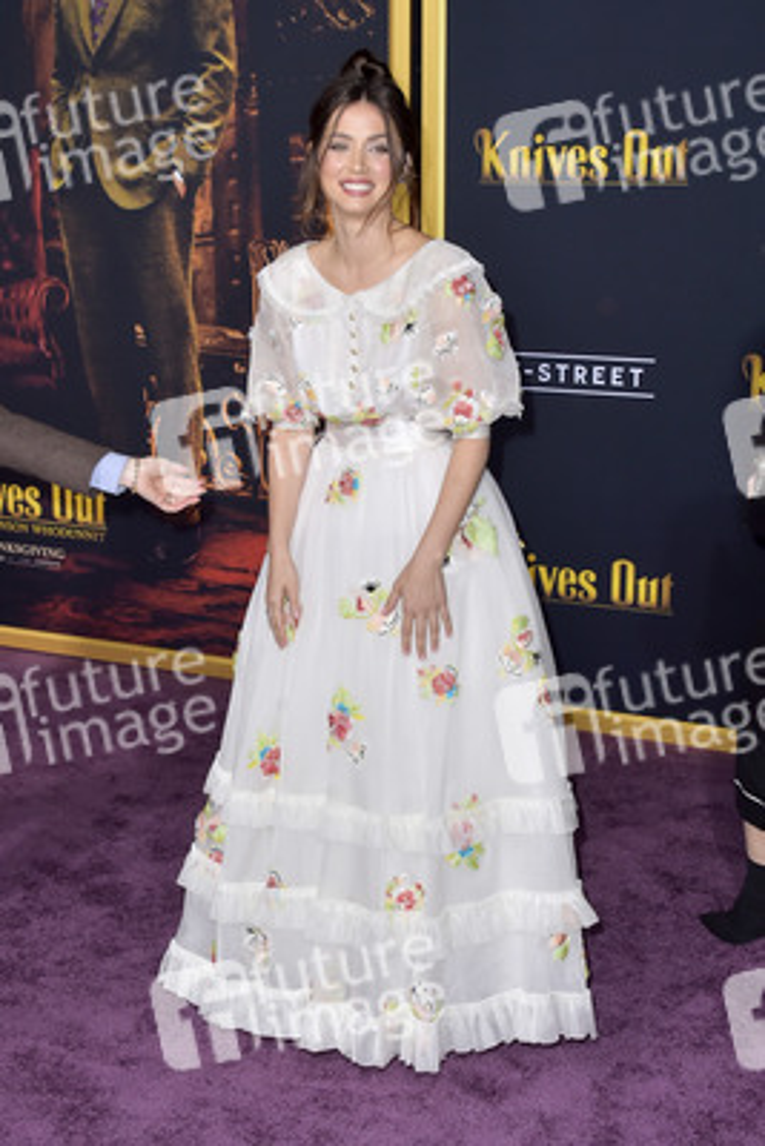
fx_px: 1274
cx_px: 382
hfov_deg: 33.4
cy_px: 573
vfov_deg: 48.4
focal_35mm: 40
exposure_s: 1/250
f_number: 7.1
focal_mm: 40
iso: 500
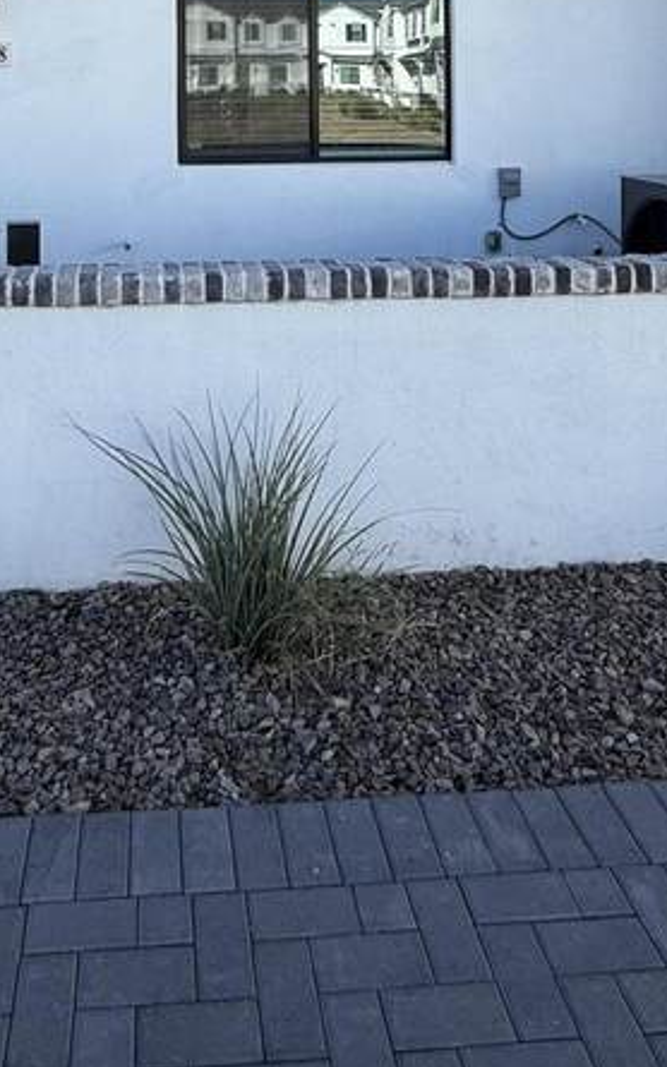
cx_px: 204
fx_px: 931
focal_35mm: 32
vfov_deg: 51.7
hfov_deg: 38.8
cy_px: 82
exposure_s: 1/734
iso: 50
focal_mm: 2.22
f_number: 2.2
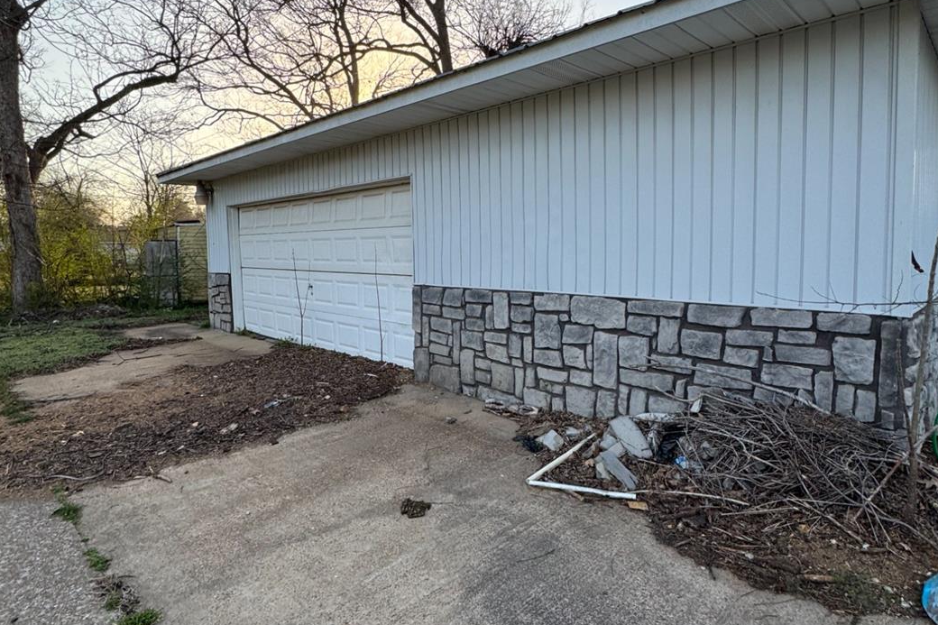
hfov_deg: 81.2
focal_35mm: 21
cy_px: 275
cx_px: 475
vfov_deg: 59.3
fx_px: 547
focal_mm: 2.22
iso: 40
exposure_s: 1/293
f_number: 2.2
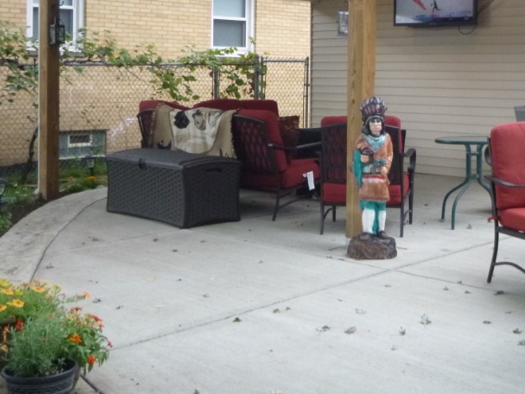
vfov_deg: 24.5
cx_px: 341
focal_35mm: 59
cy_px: 96
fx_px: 895
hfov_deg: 32.5
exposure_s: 1/160
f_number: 4.5
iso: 500
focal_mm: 6.8
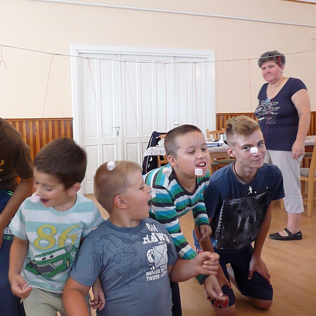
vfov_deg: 51.1
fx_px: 330
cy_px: 158
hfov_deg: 50.2
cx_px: 107
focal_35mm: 32
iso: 800
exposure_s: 1/30
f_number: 2.8
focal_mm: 4.8
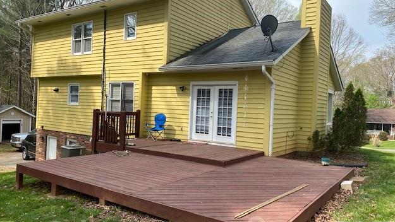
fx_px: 304
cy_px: 111
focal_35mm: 29
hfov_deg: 66.1
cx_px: 197
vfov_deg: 40.2
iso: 32
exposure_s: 1/1147
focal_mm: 4.25
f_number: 1.8
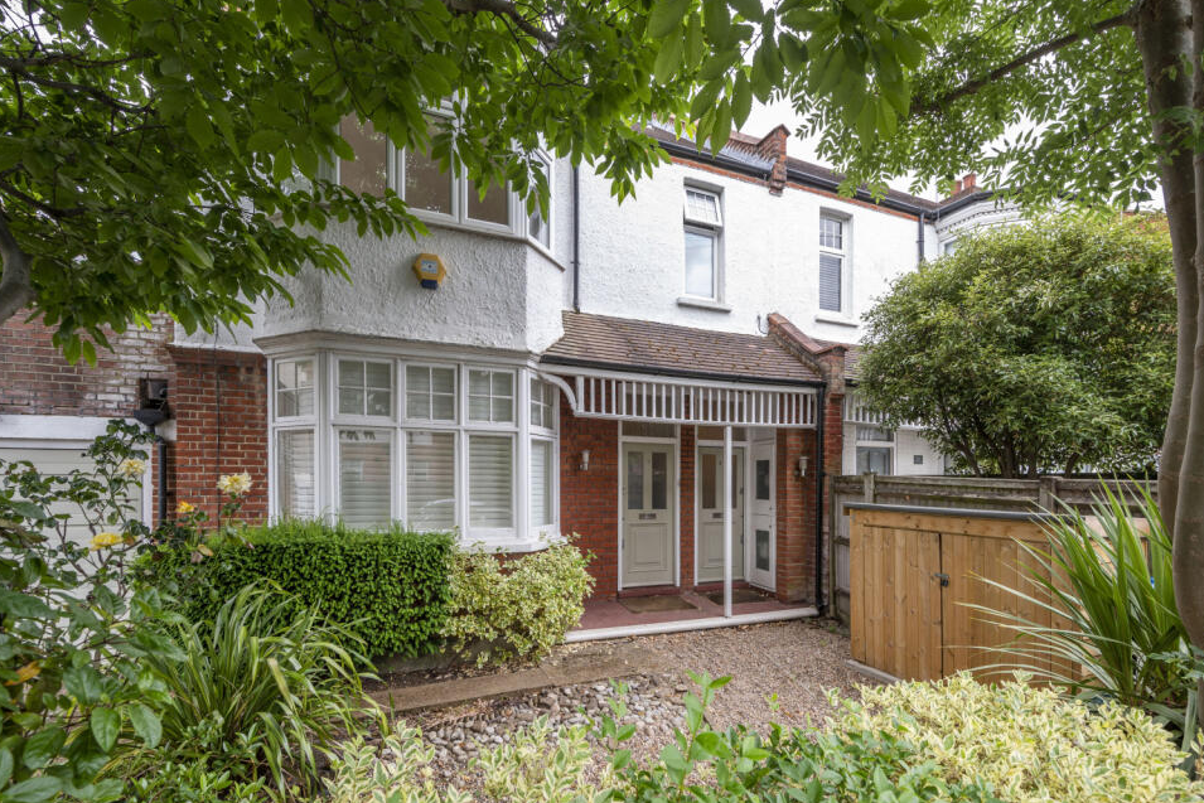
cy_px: 420
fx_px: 502
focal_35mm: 15
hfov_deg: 100.4
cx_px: 608
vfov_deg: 77.3
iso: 200
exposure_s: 1/50
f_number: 8
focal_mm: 14
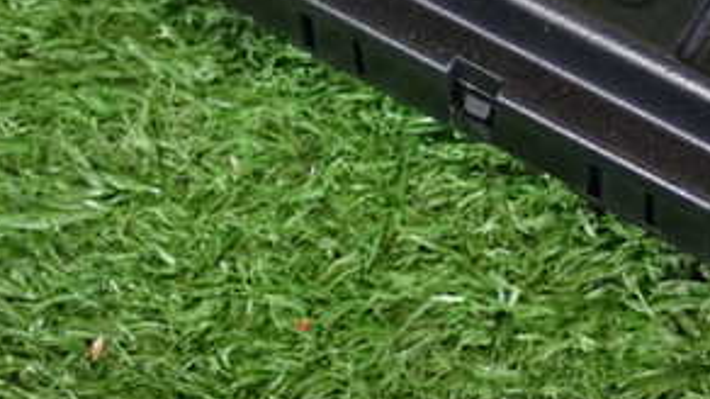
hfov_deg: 15.3
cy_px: -95
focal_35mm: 139
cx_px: 593
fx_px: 2616
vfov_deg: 8.6
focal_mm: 11.09
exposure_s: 1/40
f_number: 3.6
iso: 800
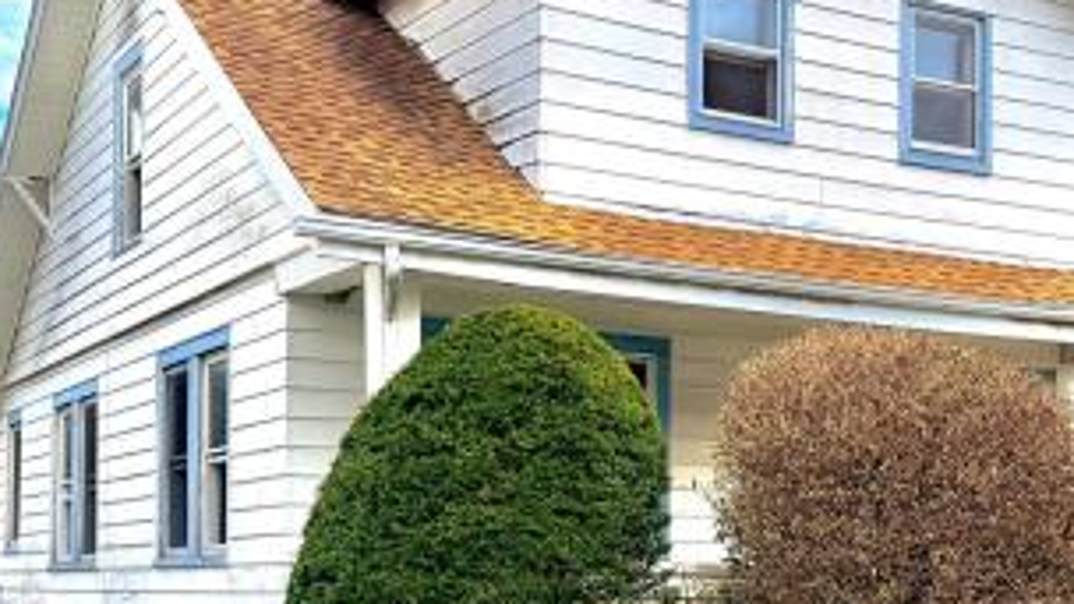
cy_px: 537
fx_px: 1766
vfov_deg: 19.1
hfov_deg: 33.5
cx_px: 717
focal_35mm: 62
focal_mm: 6.76
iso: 125
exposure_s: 1/3584
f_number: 1.78
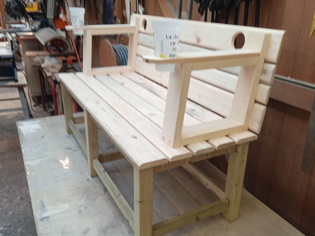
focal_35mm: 30
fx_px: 273
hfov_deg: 59.9
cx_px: 164
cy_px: 123
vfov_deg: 46.8
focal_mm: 3.43
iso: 148
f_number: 2.2
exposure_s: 1/33.3
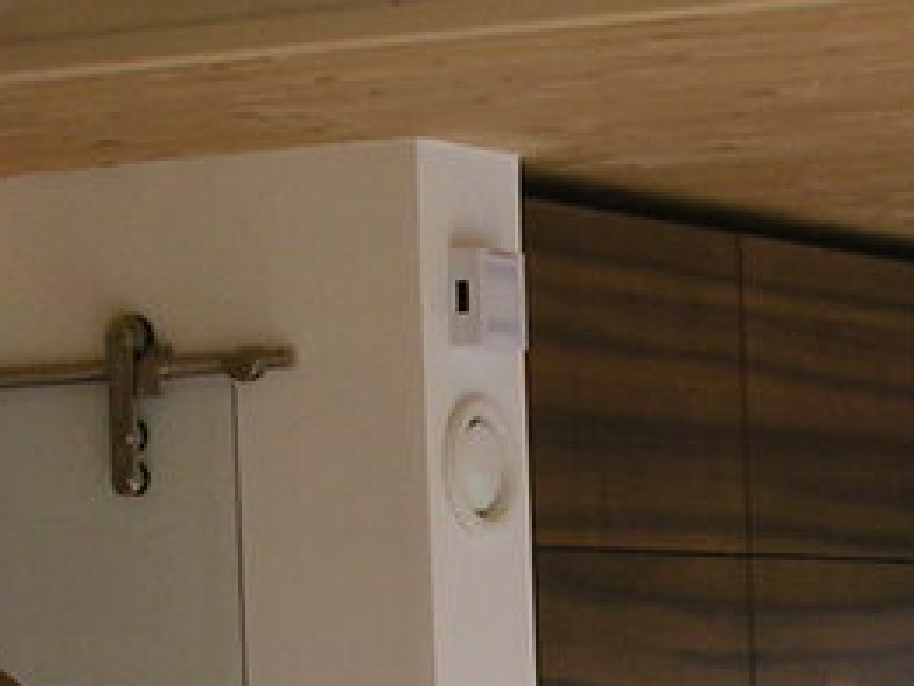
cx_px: 767
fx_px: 4808
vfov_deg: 7.7
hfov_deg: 10.8
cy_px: 1524
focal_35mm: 182
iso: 100
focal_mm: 7.8
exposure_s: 1/60
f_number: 5.6
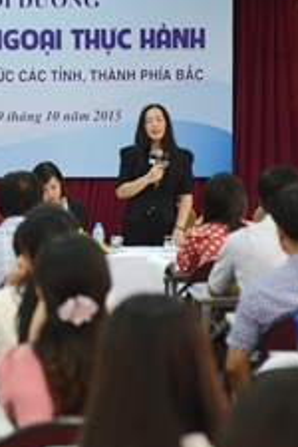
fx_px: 1862
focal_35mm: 150
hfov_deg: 9.1
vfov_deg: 13.7
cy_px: 171
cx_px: 22
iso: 640
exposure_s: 1/25
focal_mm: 75
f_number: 4
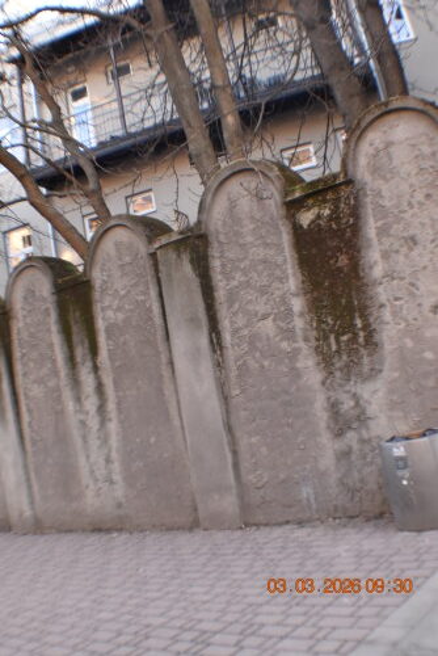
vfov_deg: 26.0
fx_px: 1421
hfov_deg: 17.5
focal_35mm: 78
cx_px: 219
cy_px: 328
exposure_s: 1/80
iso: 1100
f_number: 7.1
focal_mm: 52
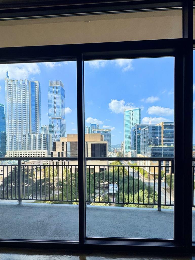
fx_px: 158
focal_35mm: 21
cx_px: 101
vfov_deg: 78.4
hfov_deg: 63.4
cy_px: 151
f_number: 2.2
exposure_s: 1/453
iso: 40
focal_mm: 2.22
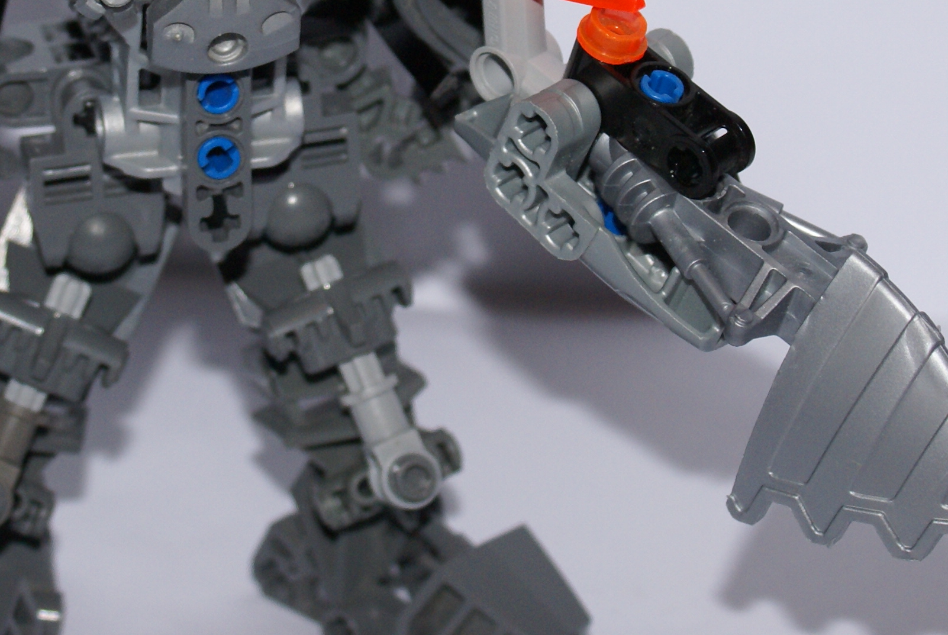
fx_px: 3824
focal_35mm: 145
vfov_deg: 9.4
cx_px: 288
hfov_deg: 14.1
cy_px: 12
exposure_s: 1/60
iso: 400
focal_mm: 40
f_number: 5.6
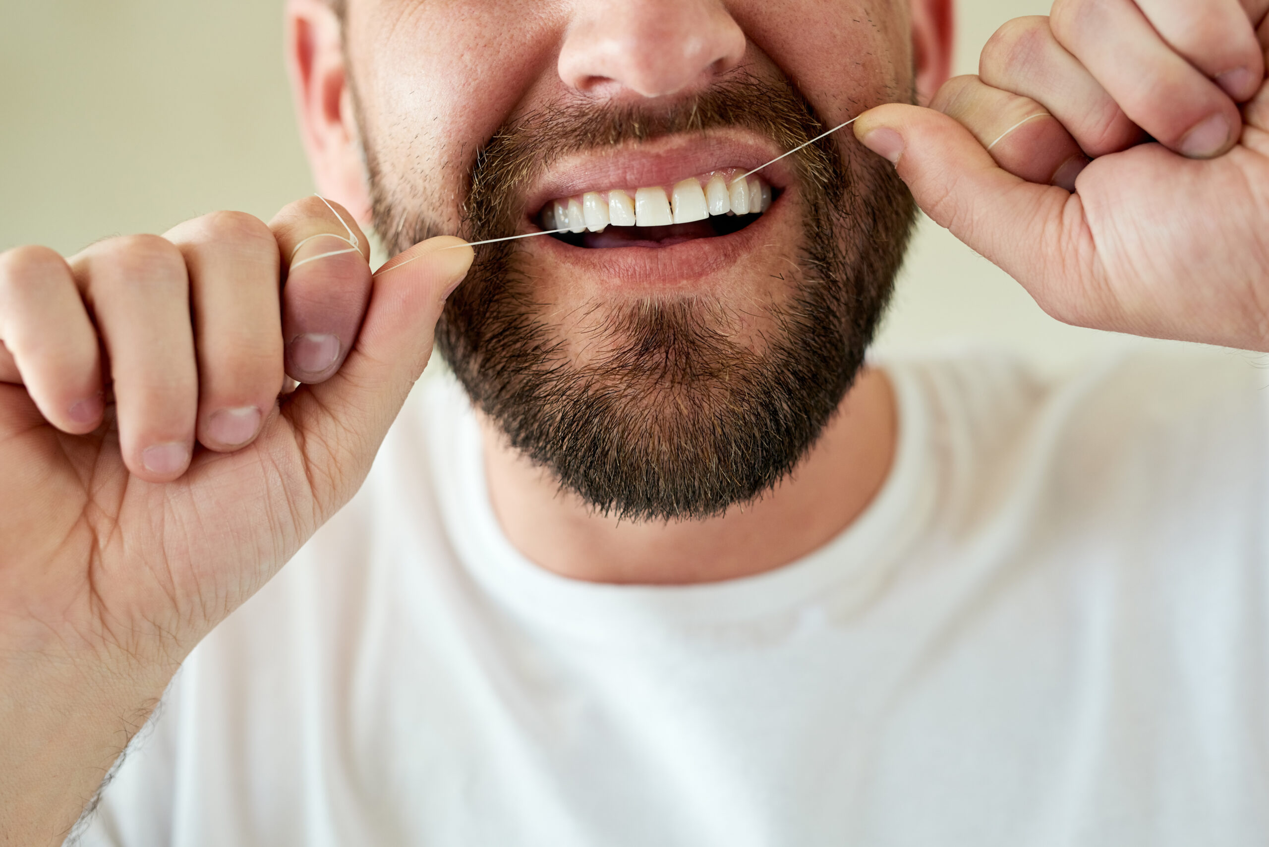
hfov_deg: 39.6
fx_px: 1763
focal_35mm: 50
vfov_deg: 27.0
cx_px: 634
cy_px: 424
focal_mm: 50
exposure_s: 1/200
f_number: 2.8
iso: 400
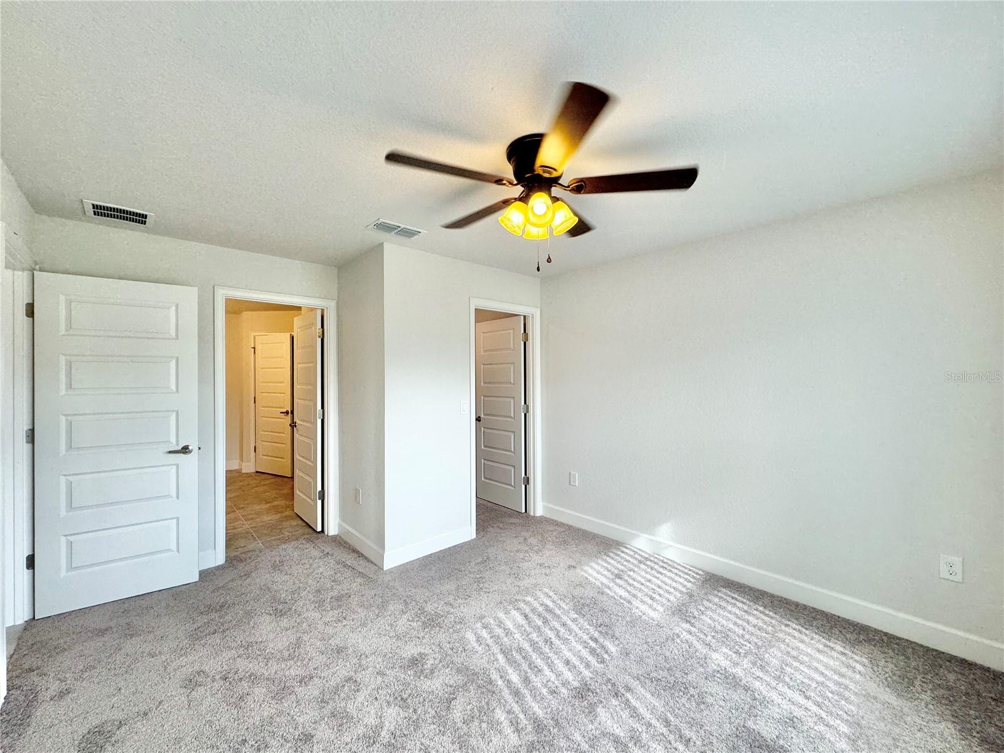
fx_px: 406
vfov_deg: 85.7
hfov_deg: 102.1
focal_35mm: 14
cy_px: 376
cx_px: 502
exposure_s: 1/120
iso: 80
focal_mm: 2.22
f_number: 2.2
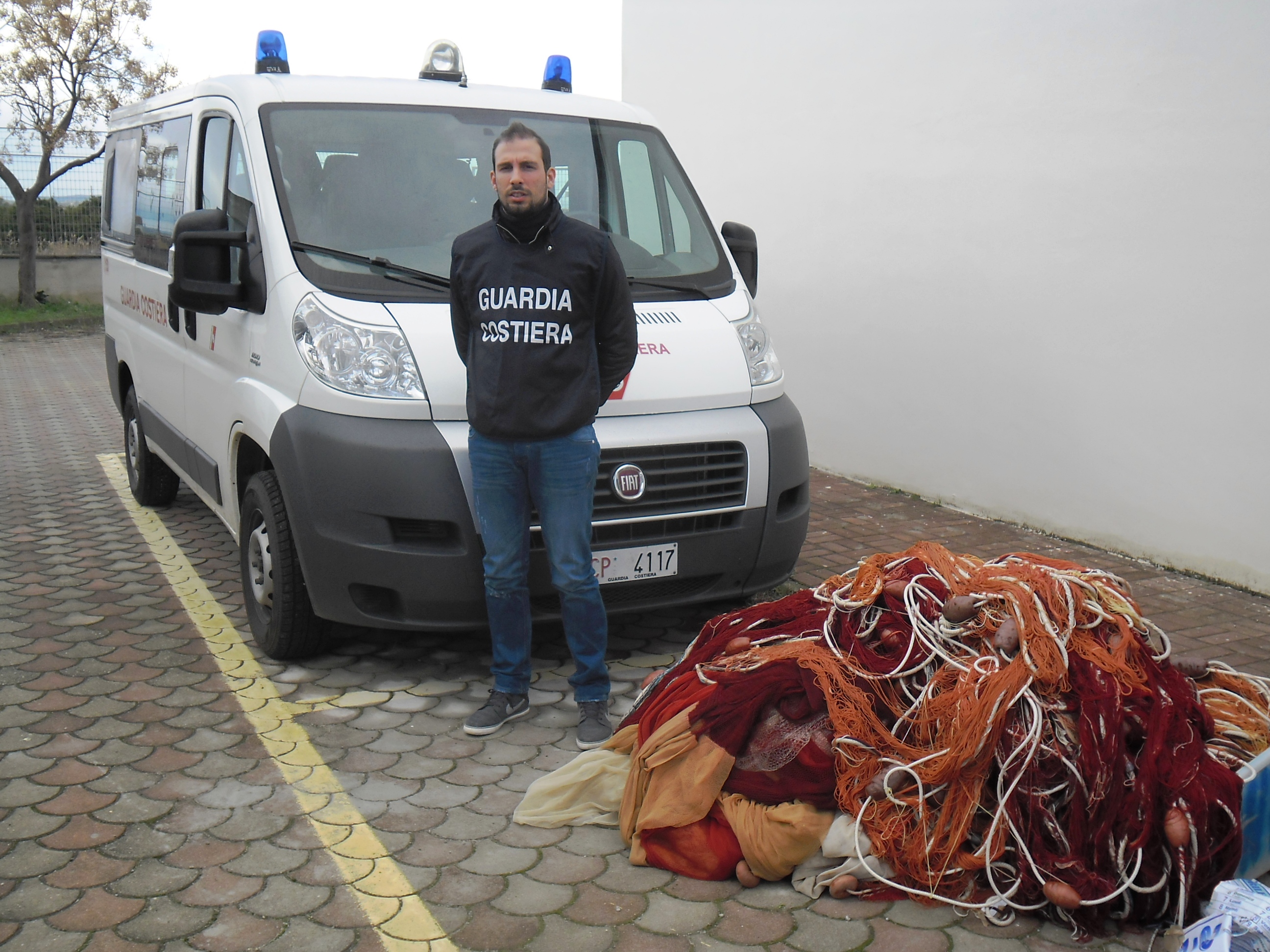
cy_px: 476
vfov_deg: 38.7
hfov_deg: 50.1
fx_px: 1357
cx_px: 635
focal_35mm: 37
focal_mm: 6.6
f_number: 4
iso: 80
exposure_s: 1/215
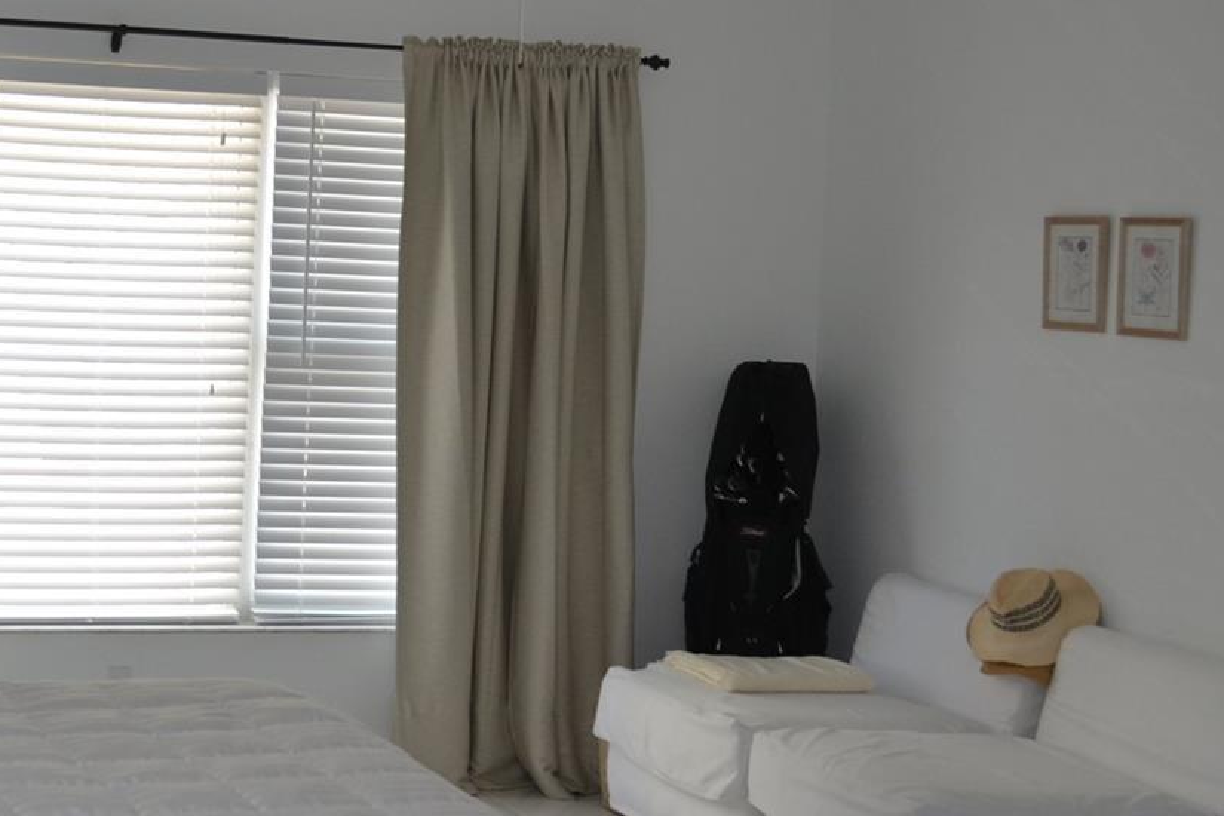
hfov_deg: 30.3
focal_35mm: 64
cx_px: 159
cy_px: 349
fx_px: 2176
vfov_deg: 21.2
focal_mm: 22
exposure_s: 1/125
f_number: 4
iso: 280
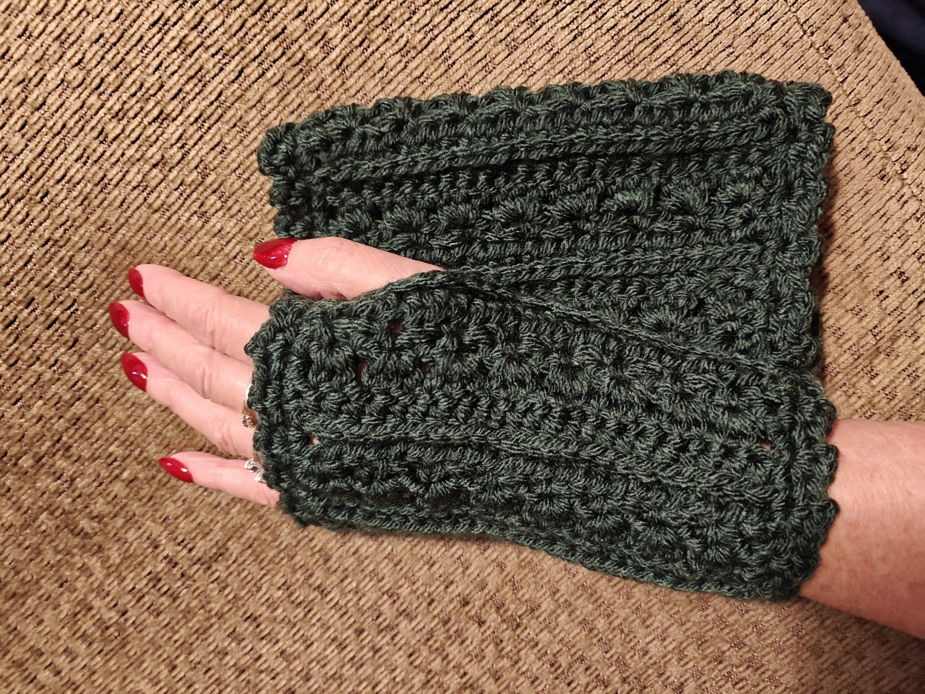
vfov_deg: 56.8
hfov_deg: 71.6
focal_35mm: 24
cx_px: 462
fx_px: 641
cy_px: 347
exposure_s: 1/40
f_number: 1.8
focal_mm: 5.59
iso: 1000
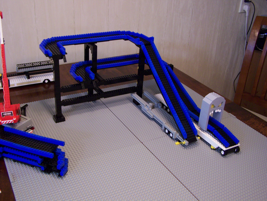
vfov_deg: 37.7
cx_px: 134
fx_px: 293
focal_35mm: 38
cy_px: 100
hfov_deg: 49.0
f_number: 2.8
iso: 160
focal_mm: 6.3
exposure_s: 1/15
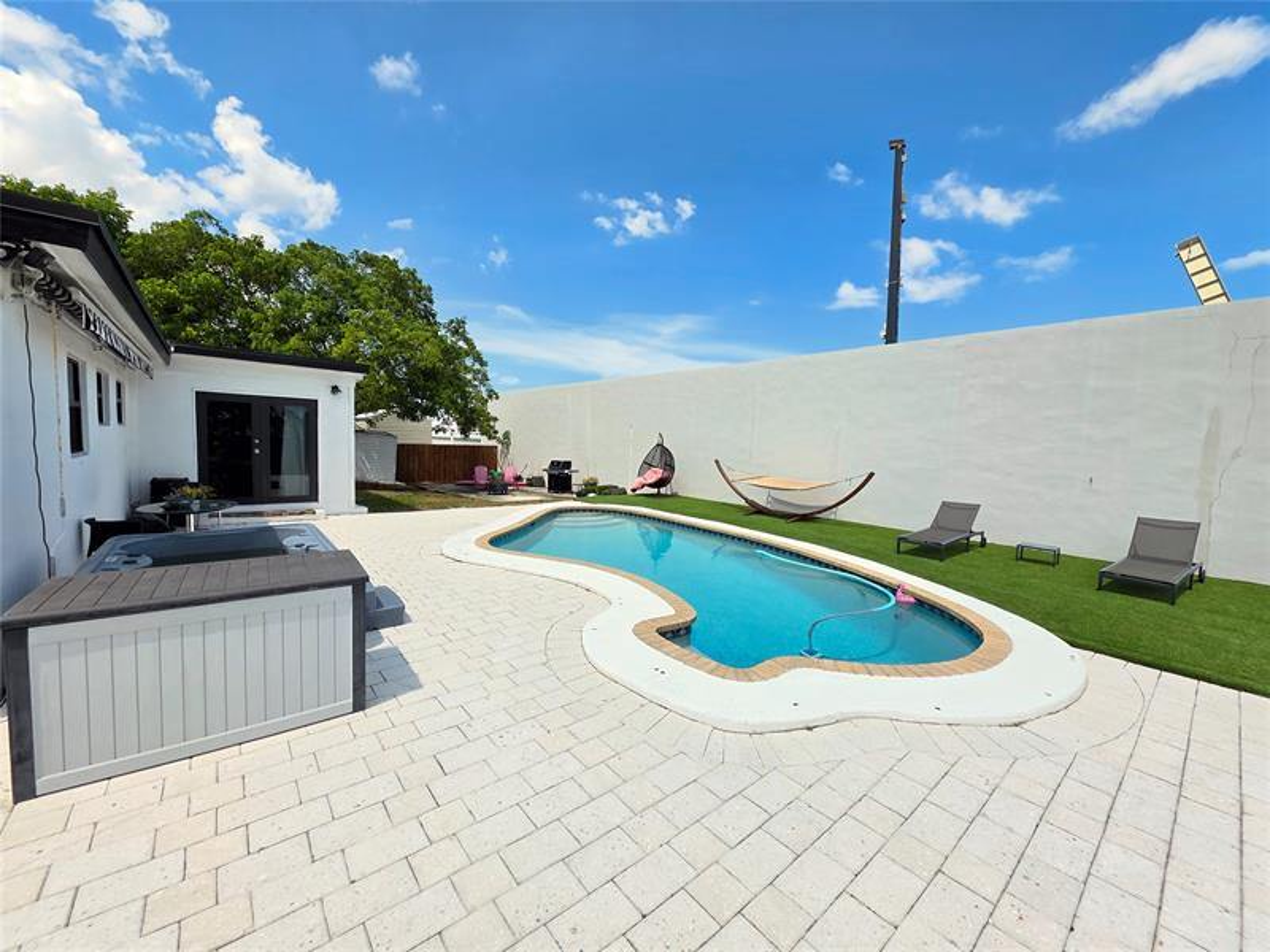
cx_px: 635
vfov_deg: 89.9
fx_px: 477
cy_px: 476
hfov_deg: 106.2
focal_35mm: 13
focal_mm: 2.2
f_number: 1.9
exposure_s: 1/1780
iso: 40
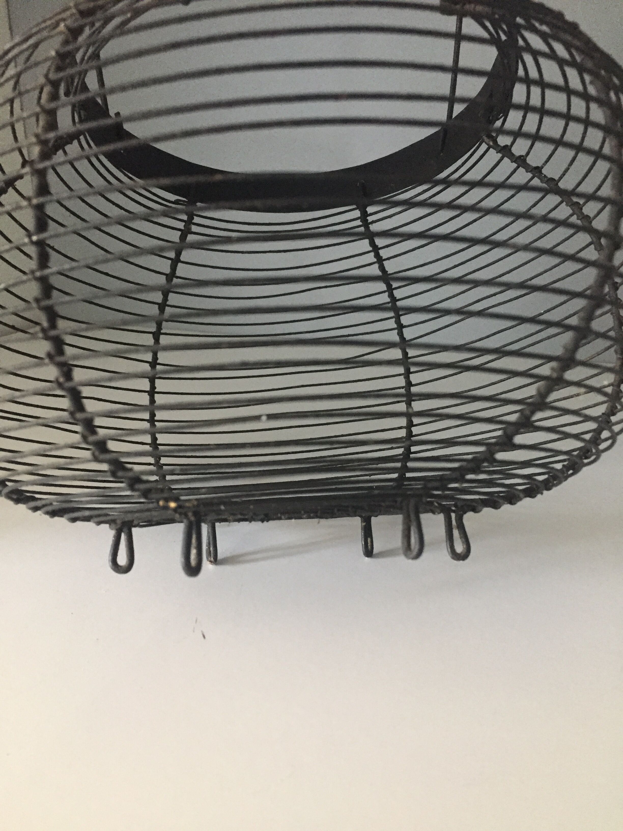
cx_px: 312
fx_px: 696
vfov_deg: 61.7
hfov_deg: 48.2
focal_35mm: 29
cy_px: 416
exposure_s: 1/17
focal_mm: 4.15
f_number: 2.2
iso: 250
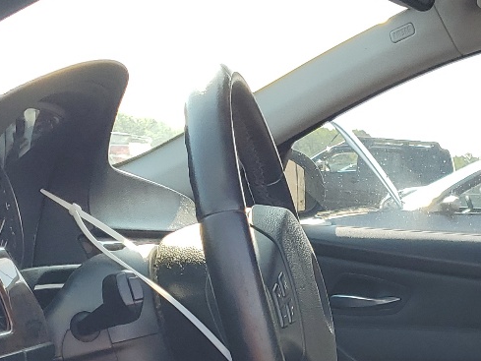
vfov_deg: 16.3
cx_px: 458
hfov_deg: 22.3
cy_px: 496
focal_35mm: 85
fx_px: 1181
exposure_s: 1/500
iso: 50
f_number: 1.5
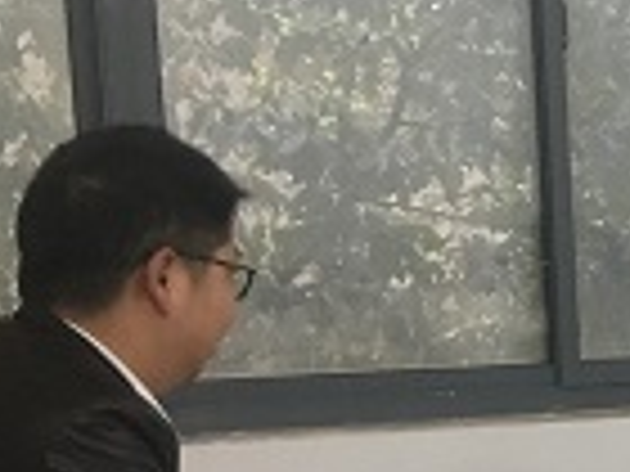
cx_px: 1170
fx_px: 2257
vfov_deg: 11.8
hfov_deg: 13.9
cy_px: 503
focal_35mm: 124
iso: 160
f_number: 2.2
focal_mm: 4.15
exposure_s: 1/33
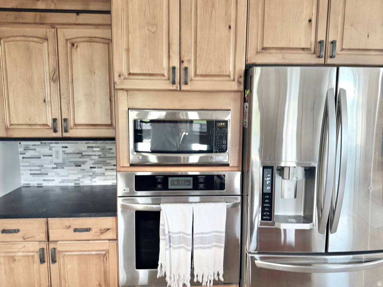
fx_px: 266
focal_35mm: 24
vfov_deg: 56.8
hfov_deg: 71.6
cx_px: 192
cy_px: 144
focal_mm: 6.76
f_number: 1.78
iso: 250
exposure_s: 1/60
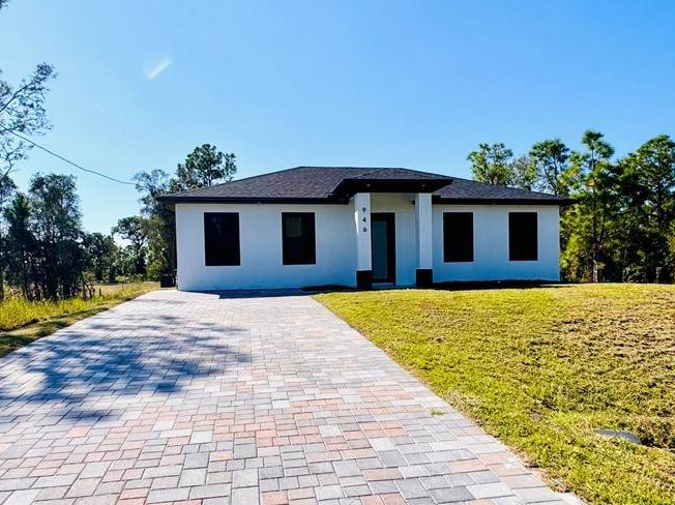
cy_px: 232
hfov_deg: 76.4
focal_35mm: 22
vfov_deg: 60.9
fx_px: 429
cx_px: 325
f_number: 2.2
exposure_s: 1/2770
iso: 50
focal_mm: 2.22
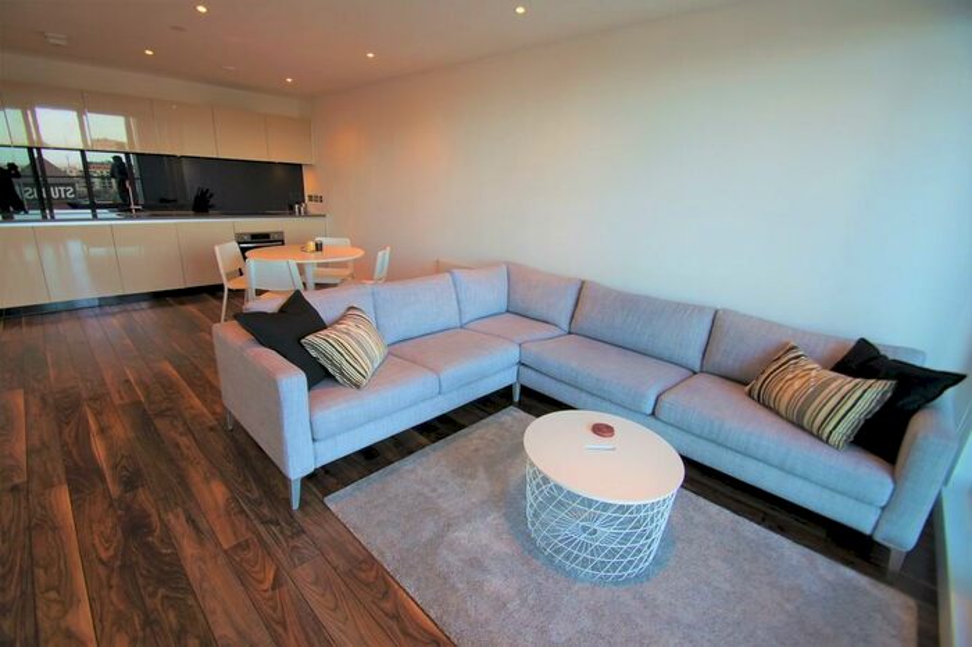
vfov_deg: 77.3
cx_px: 486
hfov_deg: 100.4
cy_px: 324
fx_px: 405
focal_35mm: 15
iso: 100
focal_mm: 10
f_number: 4
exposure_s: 1/30
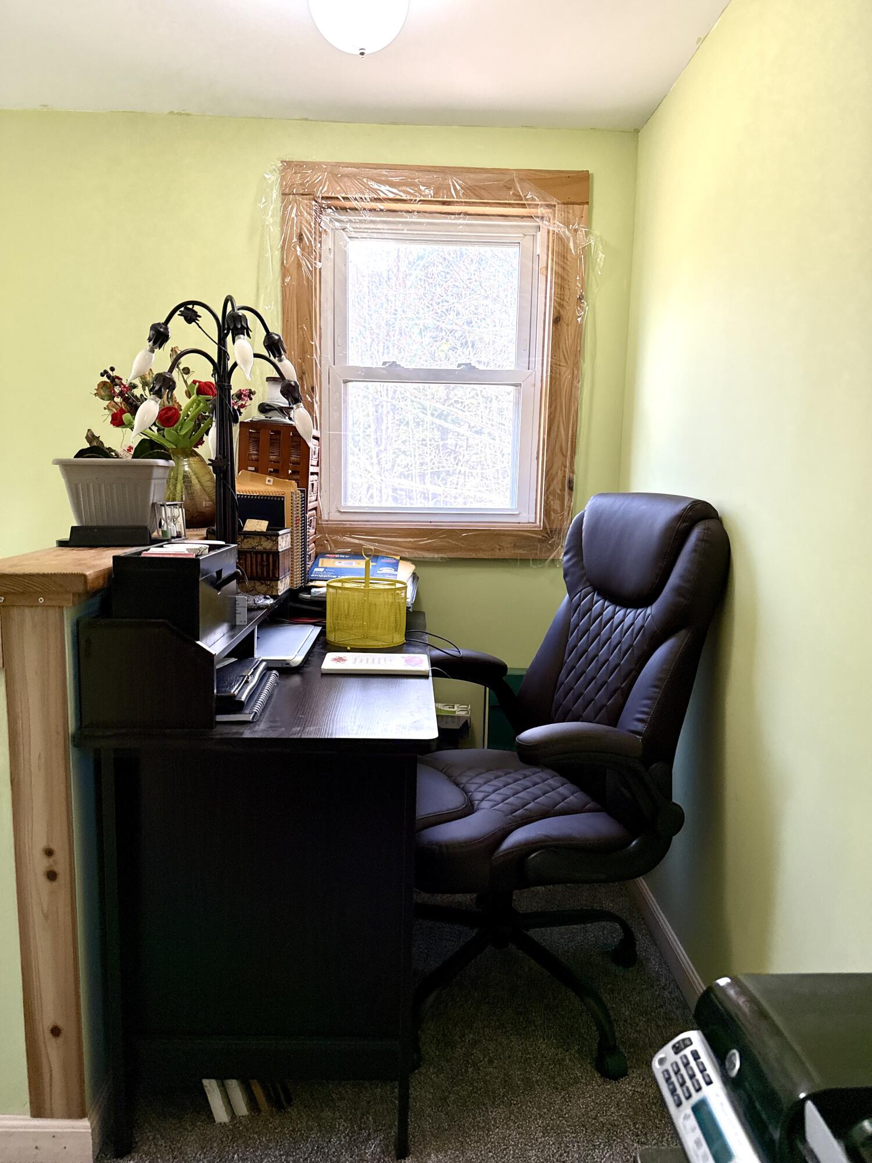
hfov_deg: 56.8
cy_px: 582
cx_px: 436
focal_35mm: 24
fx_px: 806
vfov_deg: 71.6
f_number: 1.78
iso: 200
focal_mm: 6.76
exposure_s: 1/150
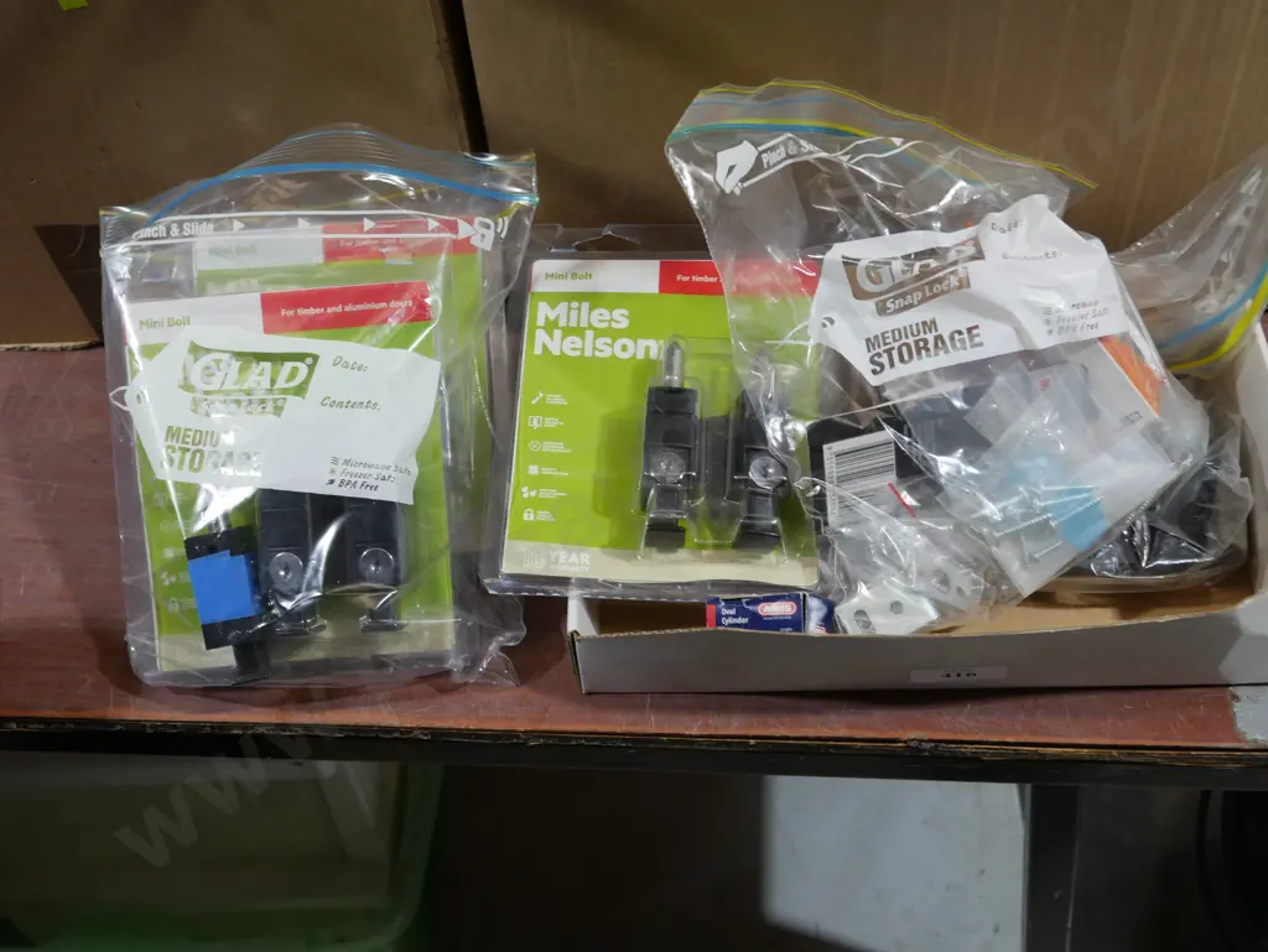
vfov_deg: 36.0
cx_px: 634
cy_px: 476
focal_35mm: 40
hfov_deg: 46.8
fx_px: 1466
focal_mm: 20
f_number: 4.5
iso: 400
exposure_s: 1/60
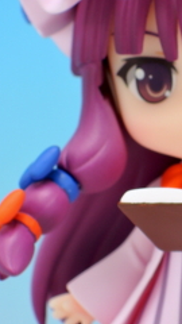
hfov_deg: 4.5
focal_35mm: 272
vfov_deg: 7.9
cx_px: 222
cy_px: 165
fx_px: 2334
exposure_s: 1/2
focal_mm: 25.5
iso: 80
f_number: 7.1
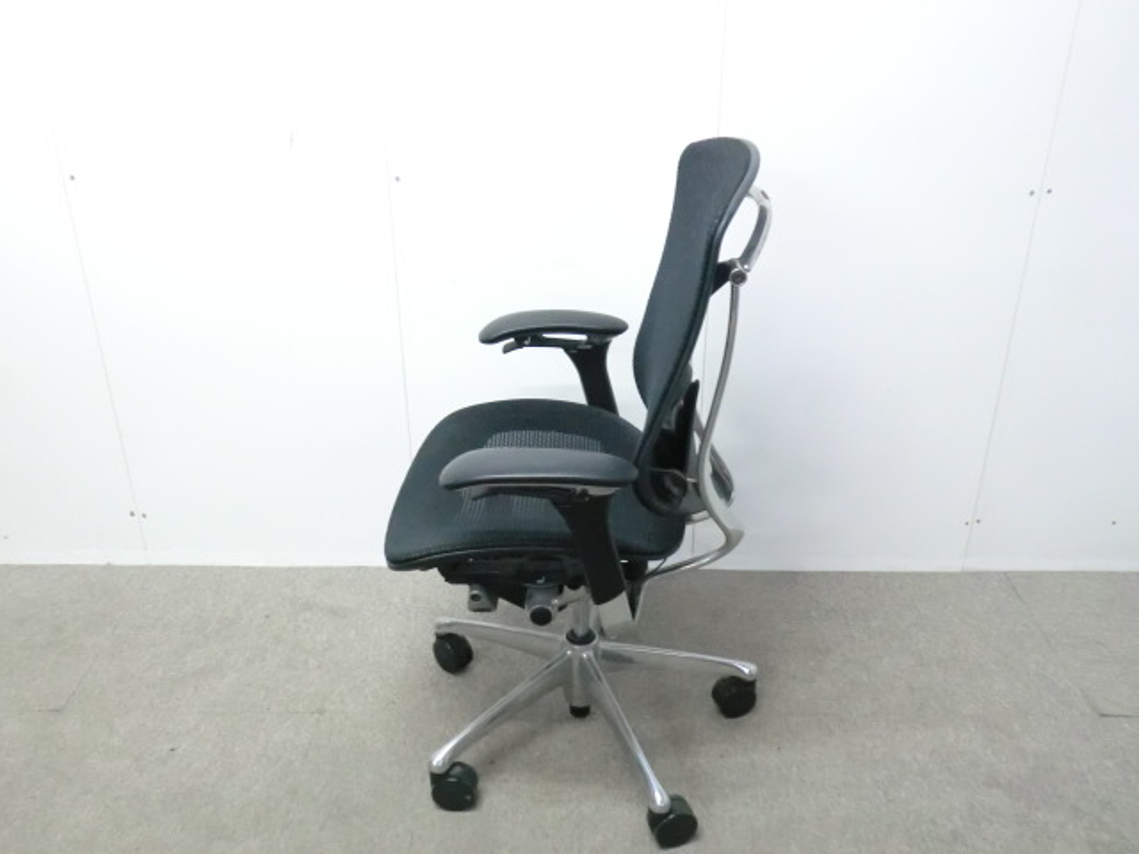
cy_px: 427
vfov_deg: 44.2
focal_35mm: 32
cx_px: 570
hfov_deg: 56.8
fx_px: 1053
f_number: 3.5
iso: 800
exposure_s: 1/30
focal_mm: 5.8
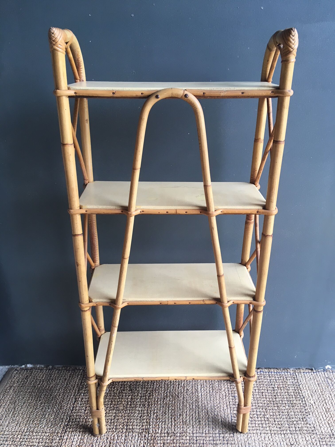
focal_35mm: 29
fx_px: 374
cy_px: 224
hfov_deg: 48.2
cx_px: 168
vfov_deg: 61.7
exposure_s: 1/33
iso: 32
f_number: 2.2
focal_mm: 4.15
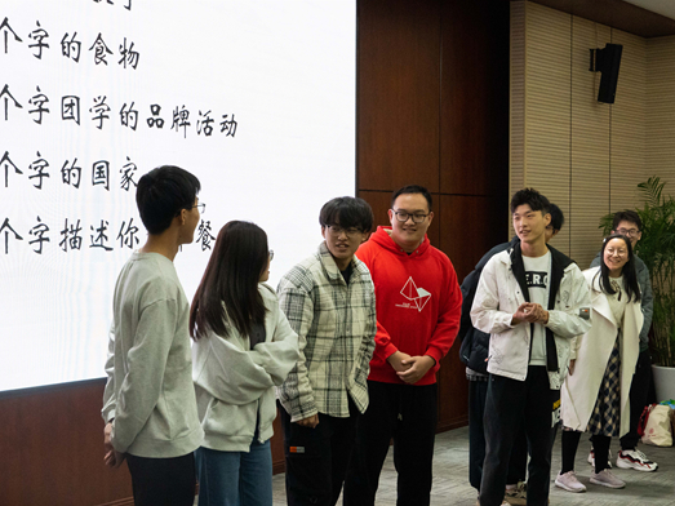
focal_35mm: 65
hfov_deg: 30.0
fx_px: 1258
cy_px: 256
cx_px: 328
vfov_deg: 22.7
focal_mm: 39
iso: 5000
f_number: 8
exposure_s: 1/320
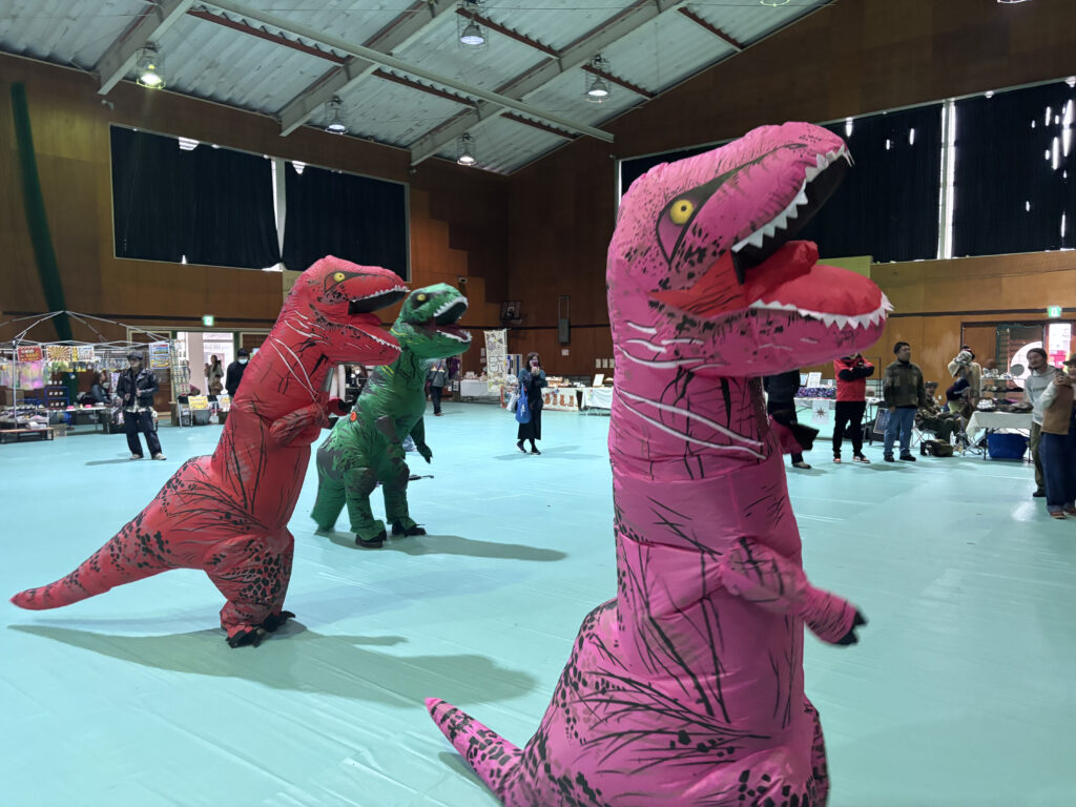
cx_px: 538
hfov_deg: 67.3
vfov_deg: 53.1
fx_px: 808
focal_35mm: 26
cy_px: 404
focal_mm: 5.96
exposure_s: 1/60
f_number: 1.6
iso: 400
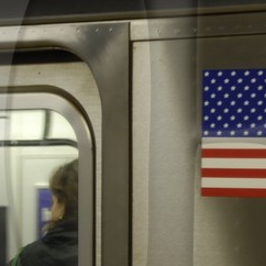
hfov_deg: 7.8
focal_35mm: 219
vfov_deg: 8.0
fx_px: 1904
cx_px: 408
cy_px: 146
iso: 100
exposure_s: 1/20
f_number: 2.8
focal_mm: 26
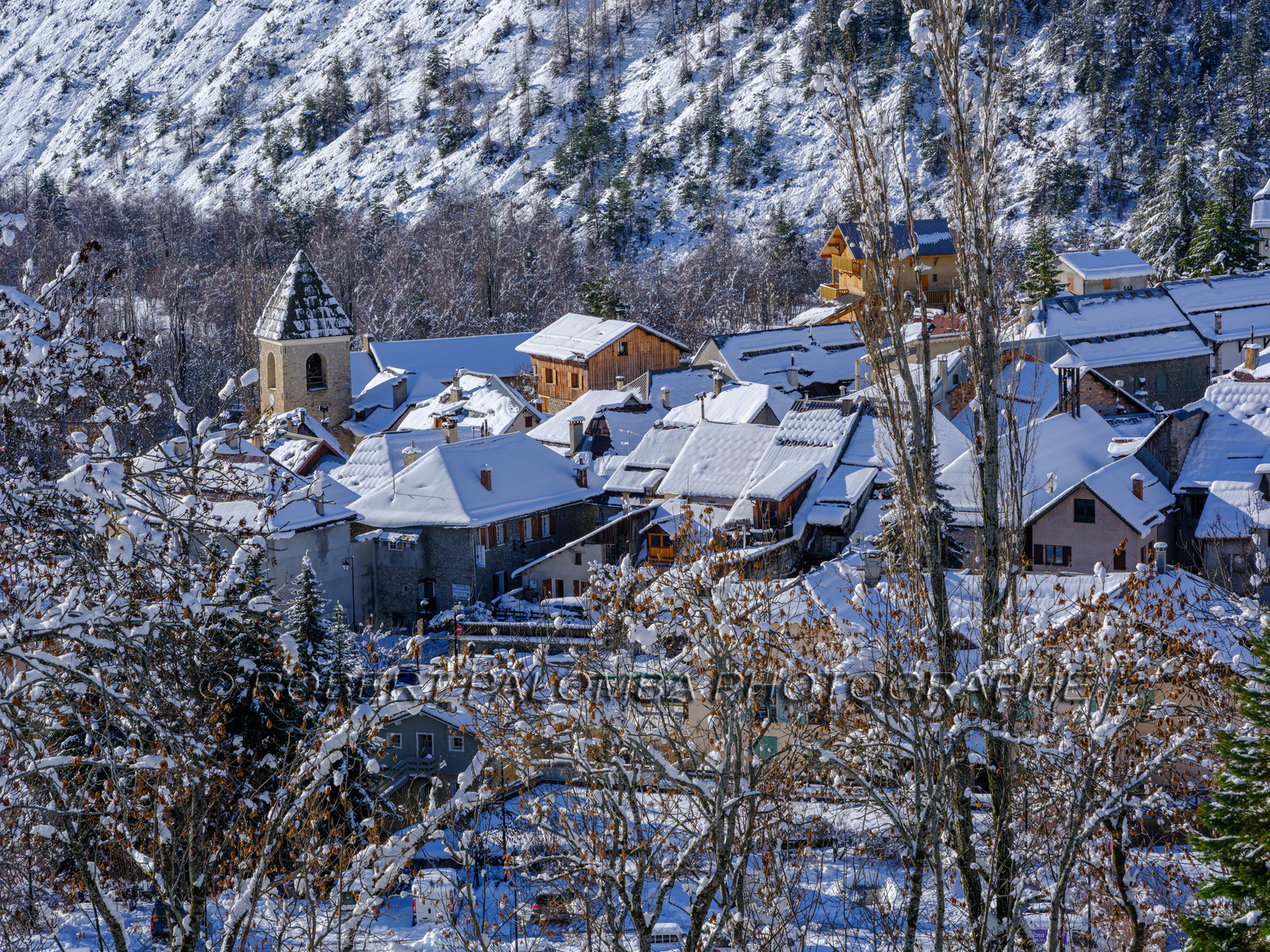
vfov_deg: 12.7
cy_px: 476
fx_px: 4293
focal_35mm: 117
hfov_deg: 16.8
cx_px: 635
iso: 320
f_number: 16
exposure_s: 1/200
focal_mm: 147.9
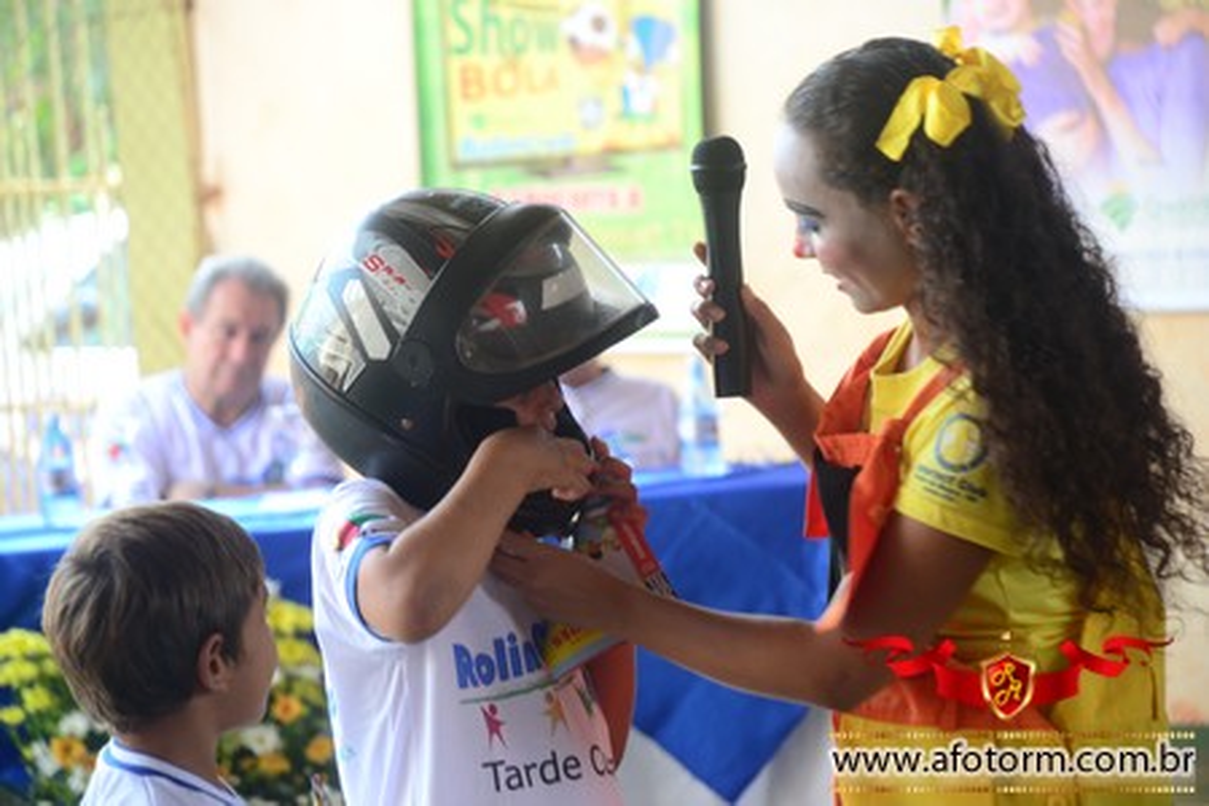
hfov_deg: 10.2
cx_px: 604
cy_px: 403
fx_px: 6800
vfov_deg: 6.8
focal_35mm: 202
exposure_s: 1/100
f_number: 5.6
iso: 400
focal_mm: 135
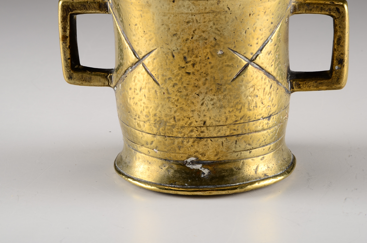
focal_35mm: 158
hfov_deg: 13.1
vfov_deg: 8.7
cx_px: 184
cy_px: 122
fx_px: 1602
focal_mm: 105
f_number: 22
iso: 100
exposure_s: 1/200
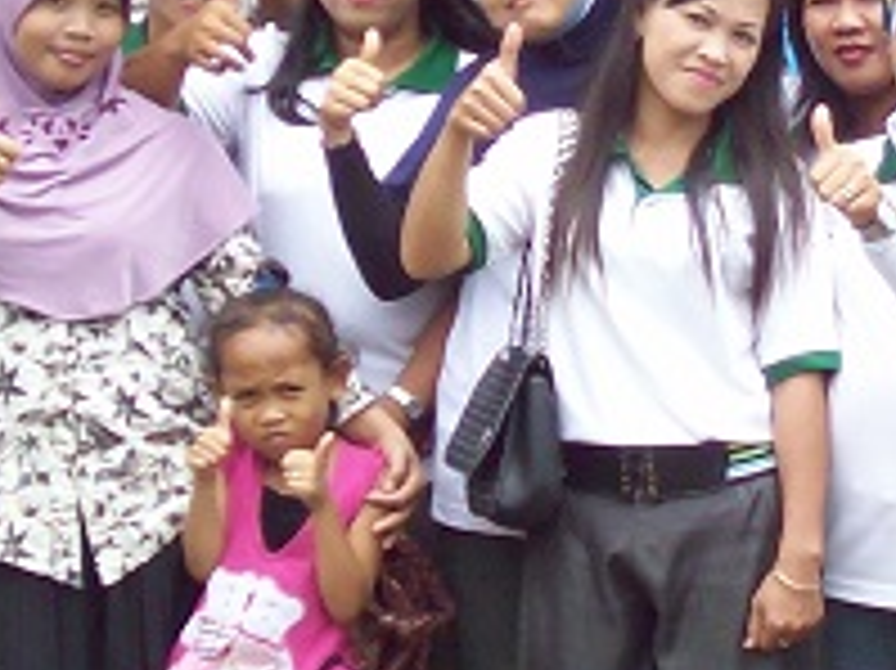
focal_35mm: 188
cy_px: 153
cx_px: 750
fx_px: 4863
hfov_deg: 10.5
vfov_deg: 7.9
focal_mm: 9.4
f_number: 3.4
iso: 80
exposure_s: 1/357
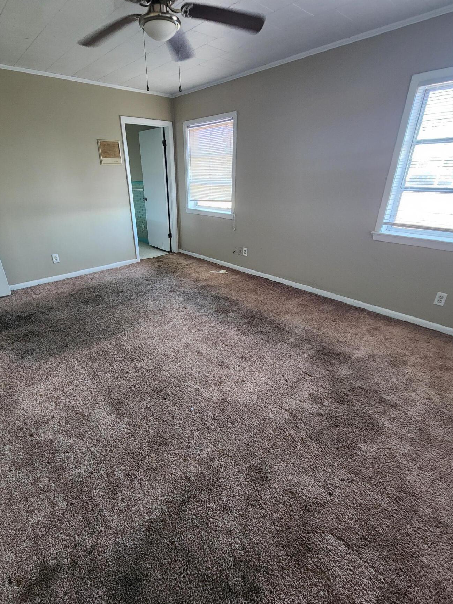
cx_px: 200
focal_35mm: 15
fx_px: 262
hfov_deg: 81.4
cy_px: 307
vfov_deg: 98.2
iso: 400
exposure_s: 1/30
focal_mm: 2.2
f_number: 2.2
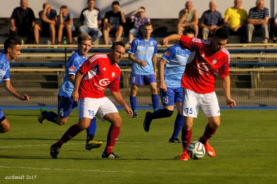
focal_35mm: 450
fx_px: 3461
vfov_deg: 3.1
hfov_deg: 4.6
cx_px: 138
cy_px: 92
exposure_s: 1/4000
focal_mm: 300
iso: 320
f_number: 5.6
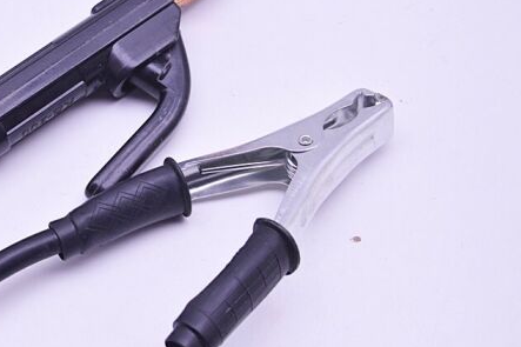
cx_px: 79
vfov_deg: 17.5
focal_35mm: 78
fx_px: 1128
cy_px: 164
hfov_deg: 25.4
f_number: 5.6
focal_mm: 30
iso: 400
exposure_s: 1/250
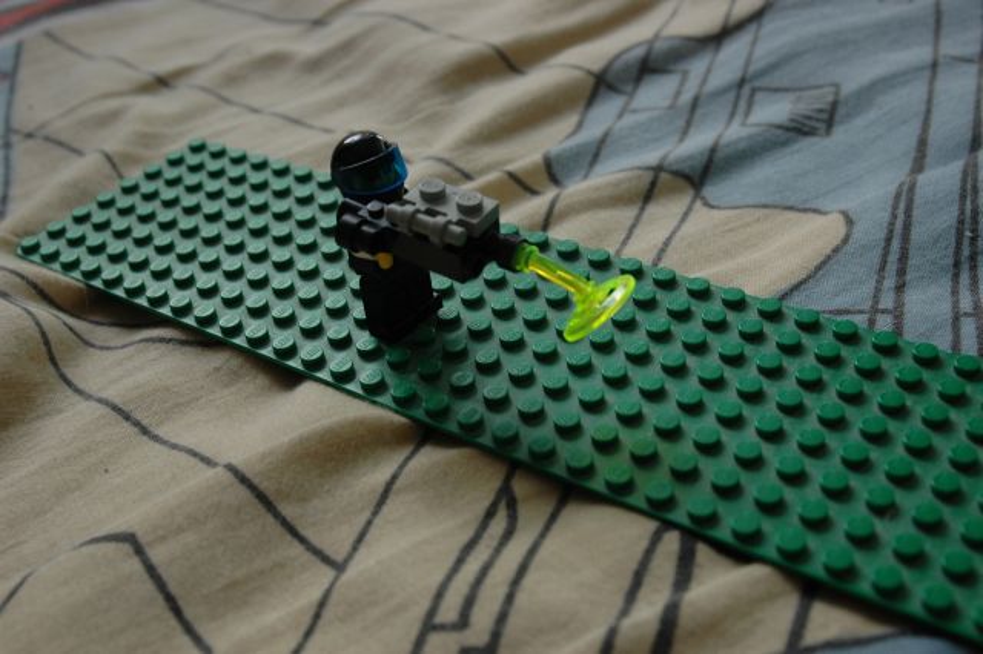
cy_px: 327
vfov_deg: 26.5
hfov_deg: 38.9
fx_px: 1392
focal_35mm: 51
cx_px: 492
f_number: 7.1
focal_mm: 34
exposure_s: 1/200
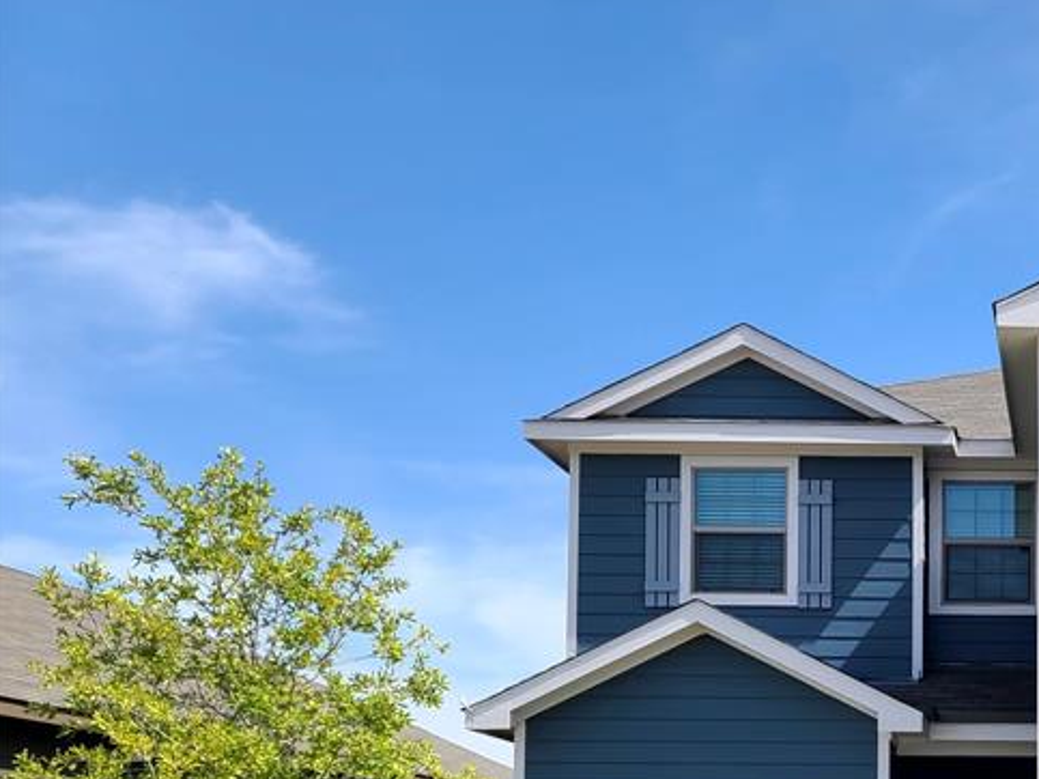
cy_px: 805
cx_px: 1095
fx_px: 1590
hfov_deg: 32.5
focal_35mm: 53
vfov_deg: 25.9
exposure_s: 1/834
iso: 16
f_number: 1.8
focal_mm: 7
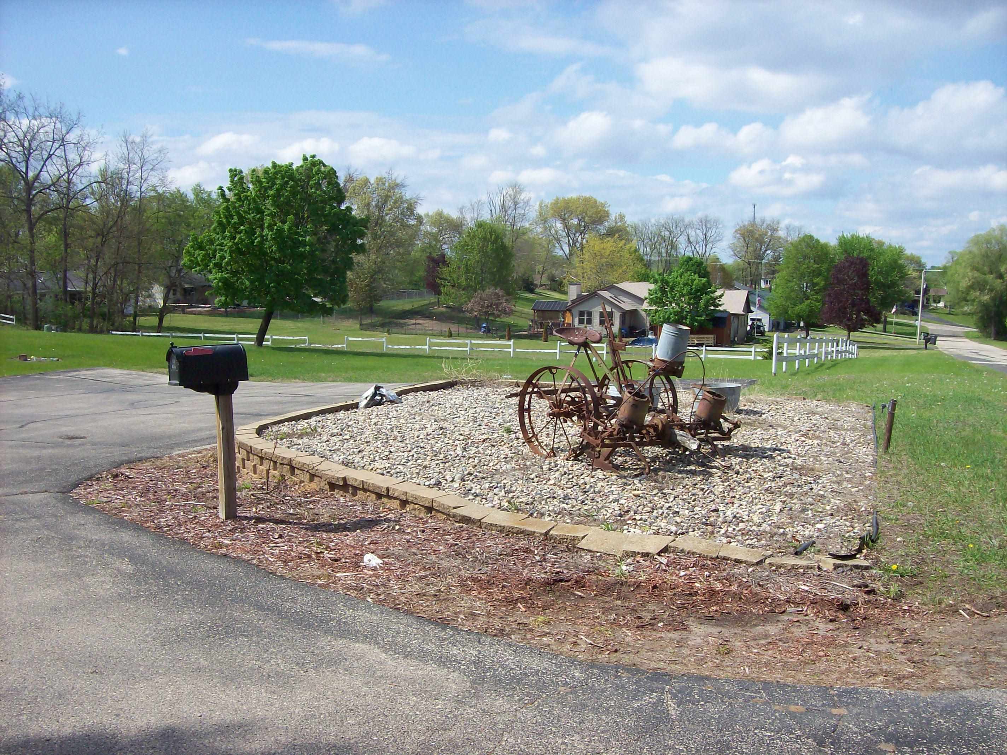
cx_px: 504
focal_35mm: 36
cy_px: 378
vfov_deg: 39.6
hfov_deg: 51.4
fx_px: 1047
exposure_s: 1/765
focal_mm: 6
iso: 80
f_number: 4.8
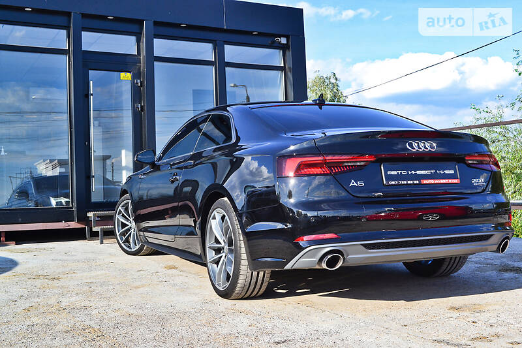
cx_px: 261
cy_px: 174
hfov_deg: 43.6
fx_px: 652
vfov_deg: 29.9
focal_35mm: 45
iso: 400
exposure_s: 1/250
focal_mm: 30
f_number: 10
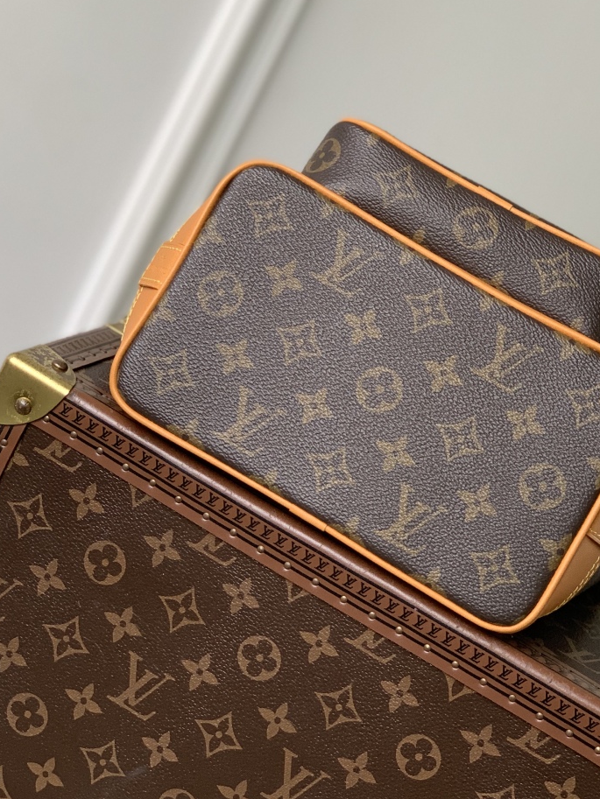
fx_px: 1895
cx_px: 381
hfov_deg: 18.0
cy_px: 302
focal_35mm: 82
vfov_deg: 23.8
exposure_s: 1/122
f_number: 2.4
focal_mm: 6
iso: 80
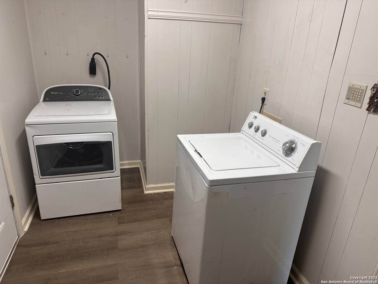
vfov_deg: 56.8
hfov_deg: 71.6
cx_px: 189
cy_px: 142
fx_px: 262
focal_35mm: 24
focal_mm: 6.86
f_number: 1.78
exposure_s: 1/120
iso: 100
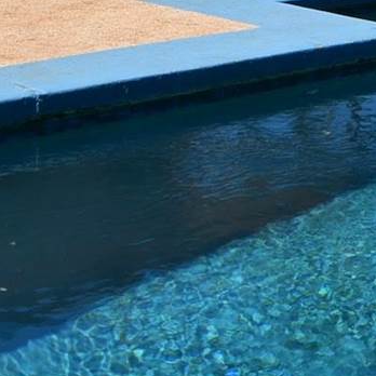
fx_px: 1290
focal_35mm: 105
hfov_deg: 15.8
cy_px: -197
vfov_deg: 15.3
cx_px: 483
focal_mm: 14
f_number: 14
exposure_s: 1/80
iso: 100
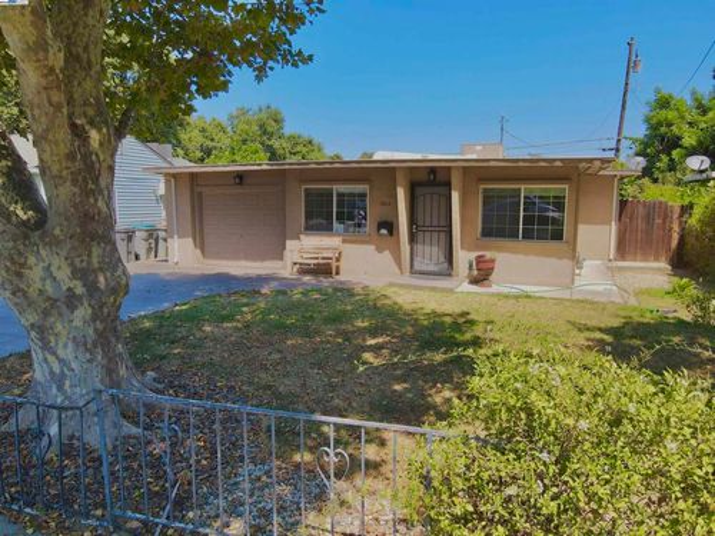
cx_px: 358
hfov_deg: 71.6
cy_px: 268
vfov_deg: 56.8
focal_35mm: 24
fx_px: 496
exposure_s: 1/500
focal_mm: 4.5
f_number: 2.8
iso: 100
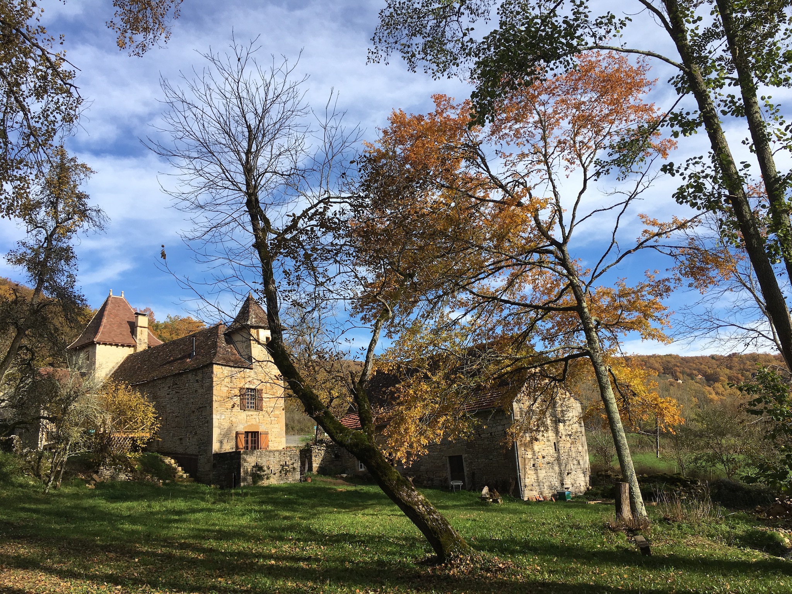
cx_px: 396
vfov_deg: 48.2
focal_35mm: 29
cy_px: 297
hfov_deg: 61.7
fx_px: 664
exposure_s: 1/1166
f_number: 2.2
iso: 25
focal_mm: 4.15
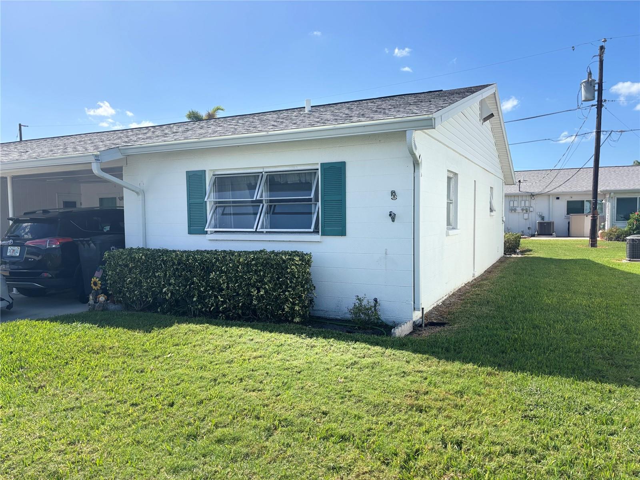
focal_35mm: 26
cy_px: 240
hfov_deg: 67.3
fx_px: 481
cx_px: 320
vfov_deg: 53.1
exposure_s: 1/3205
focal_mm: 5.96
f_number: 1.6
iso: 50
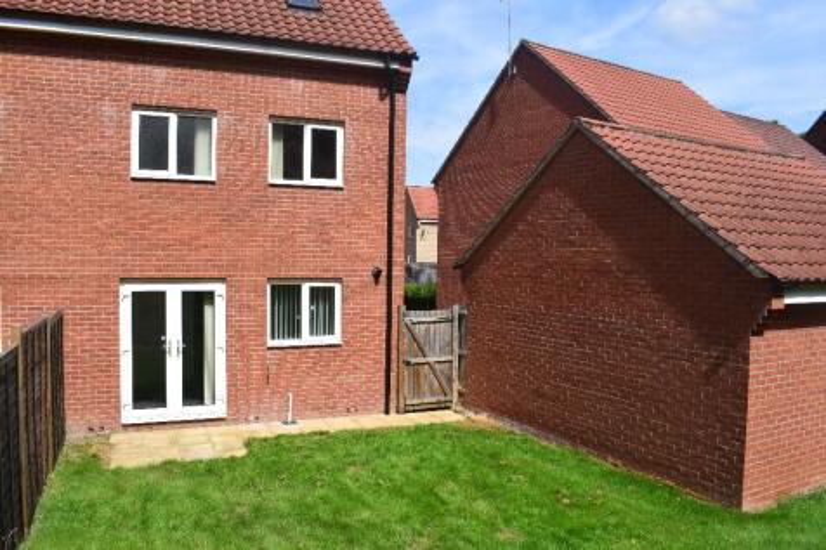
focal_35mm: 27
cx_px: 413
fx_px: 619
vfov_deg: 47.9
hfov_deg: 67.4
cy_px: 275
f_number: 11
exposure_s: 1/500
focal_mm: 18
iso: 360
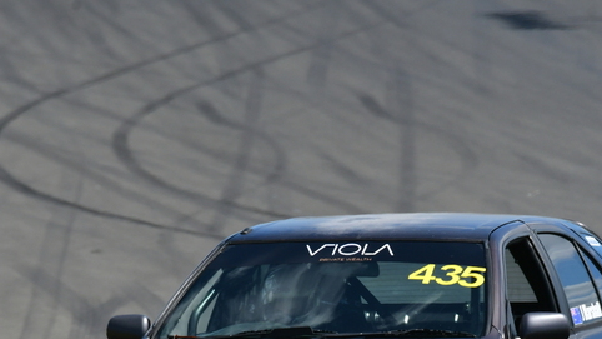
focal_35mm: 1305
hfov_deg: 1.7
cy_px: 273
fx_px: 20829
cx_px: 342
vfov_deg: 0.9
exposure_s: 1/500
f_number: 11
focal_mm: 500
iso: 320
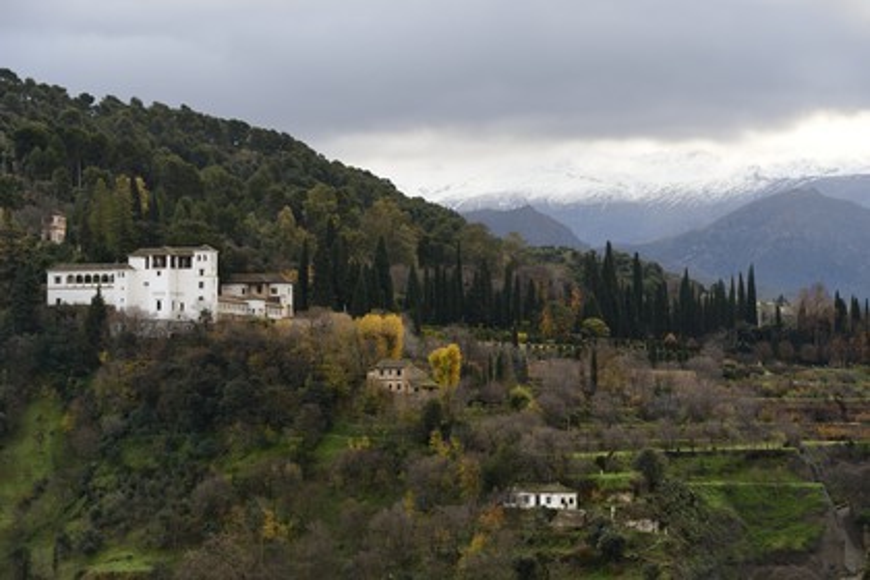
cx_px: 435
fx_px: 2803
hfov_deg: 17.6
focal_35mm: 116
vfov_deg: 11.8
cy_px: 290
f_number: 7.1
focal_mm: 116
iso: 400
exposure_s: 1/160
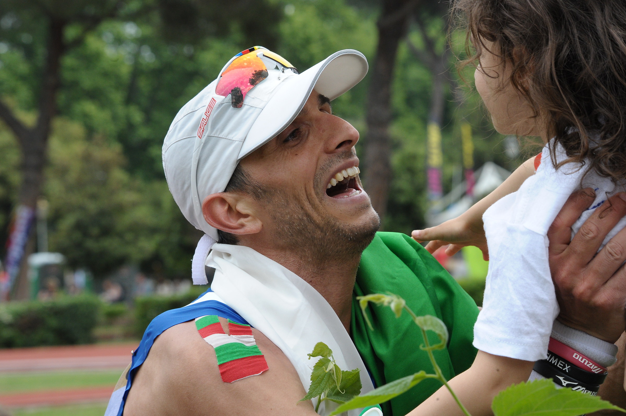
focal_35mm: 150
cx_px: 313
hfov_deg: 13.7
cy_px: 208
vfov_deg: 9.1
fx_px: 2606
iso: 2500
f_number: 14
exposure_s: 1/800
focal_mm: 150
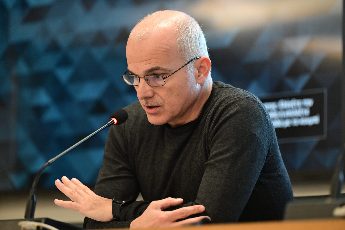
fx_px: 1869
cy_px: 115
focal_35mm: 195
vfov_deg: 7.0
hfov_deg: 10.5
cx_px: 172
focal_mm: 195
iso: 5000
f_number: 3.5
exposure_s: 1/200
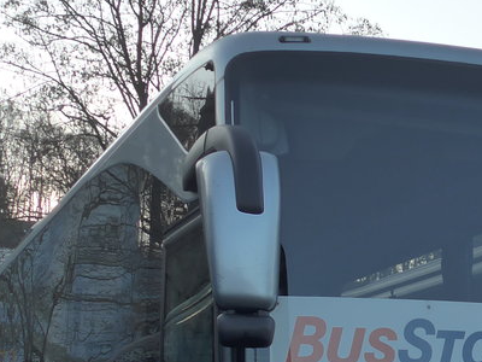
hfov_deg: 20.4
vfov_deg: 15.3
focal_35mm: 93
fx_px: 1295
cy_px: 431
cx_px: 477
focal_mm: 6.5
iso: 160
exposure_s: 1/640
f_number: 2.2
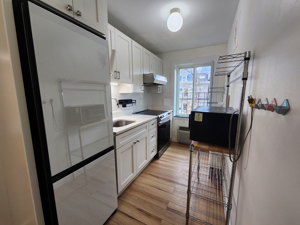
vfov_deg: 89.9
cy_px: 112
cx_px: 150
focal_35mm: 13
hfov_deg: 106.2
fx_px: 113
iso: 80
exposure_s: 1/60
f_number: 2.2
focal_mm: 2.2
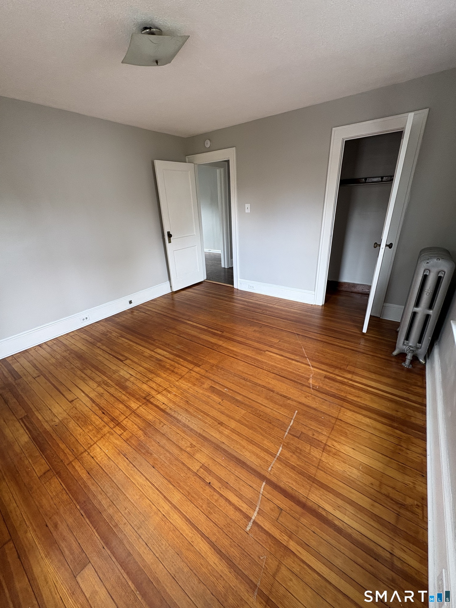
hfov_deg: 85.7
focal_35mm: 14
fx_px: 246
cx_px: 228
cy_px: 304
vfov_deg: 102.1
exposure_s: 1/99
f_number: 2.2
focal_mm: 2.22
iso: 160
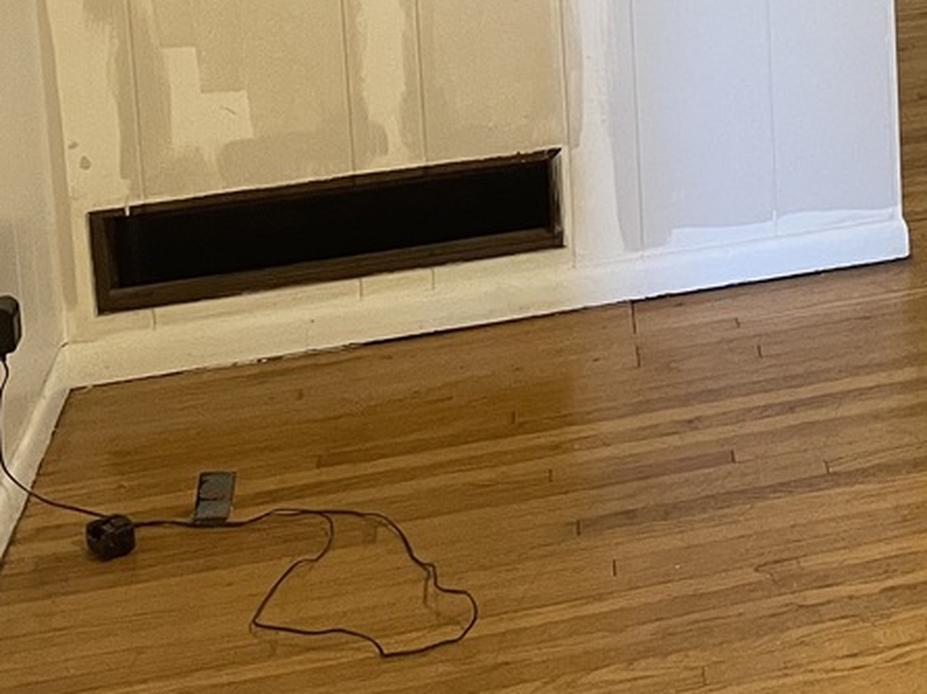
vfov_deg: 16.1
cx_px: 1268
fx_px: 2248
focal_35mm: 84
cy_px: -353
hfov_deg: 20.8
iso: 160
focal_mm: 4.2
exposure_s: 1/60
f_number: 1.6
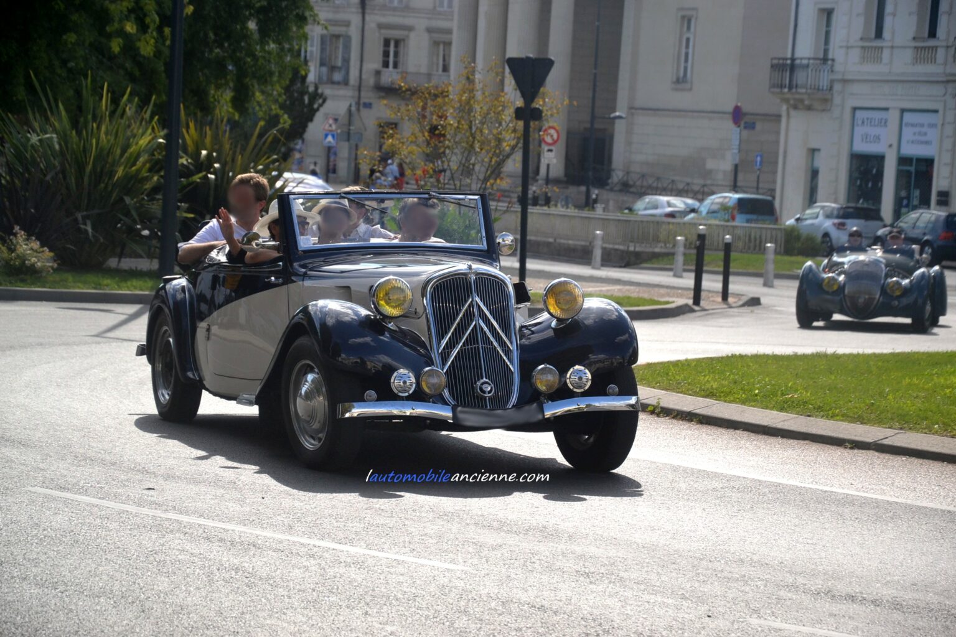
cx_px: 478
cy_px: 318
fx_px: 3664
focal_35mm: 138
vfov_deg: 9.9
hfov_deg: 14.9
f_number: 5.6
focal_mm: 92
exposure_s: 1/1250
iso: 400
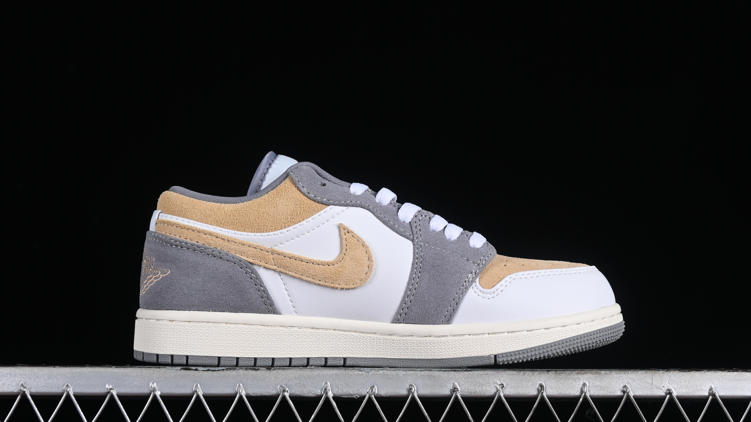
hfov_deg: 26.9
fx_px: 1573
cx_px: 375
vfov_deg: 15.3
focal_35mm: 79
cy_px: 212
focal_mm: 50
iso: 160
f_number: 8
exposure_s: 1/80
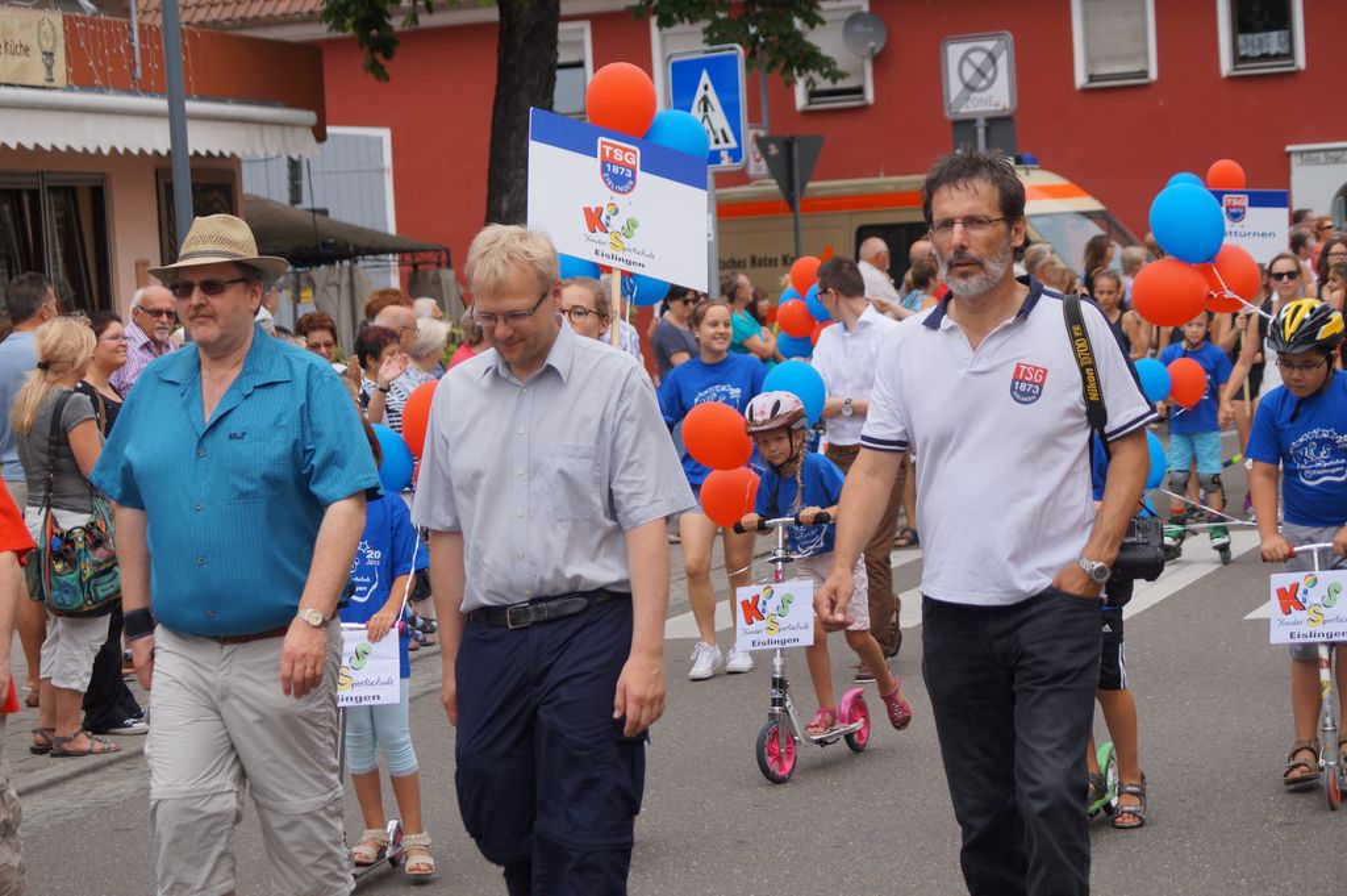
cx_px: 674
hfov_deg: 24.6
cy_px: 448
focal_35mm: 82
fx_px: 3084
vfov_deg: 16.5
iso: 100
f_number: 4.5
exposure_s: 1/400
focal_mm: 55
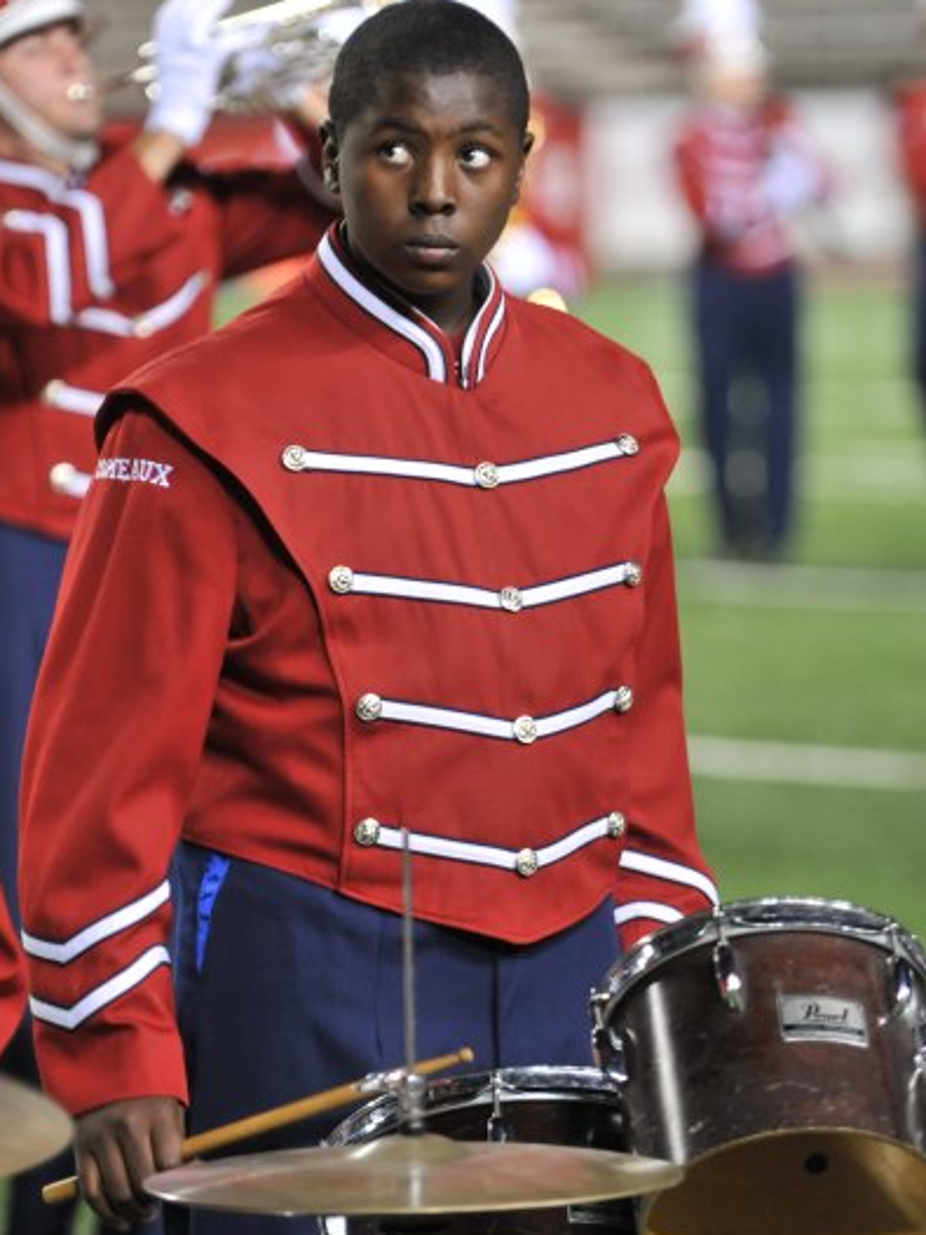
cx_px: 461
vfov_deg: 7.8
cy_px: 558
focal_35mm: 255
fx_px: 9083
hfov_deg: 5.8
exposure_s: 1/125
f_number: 2.8
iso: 800
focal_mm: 155
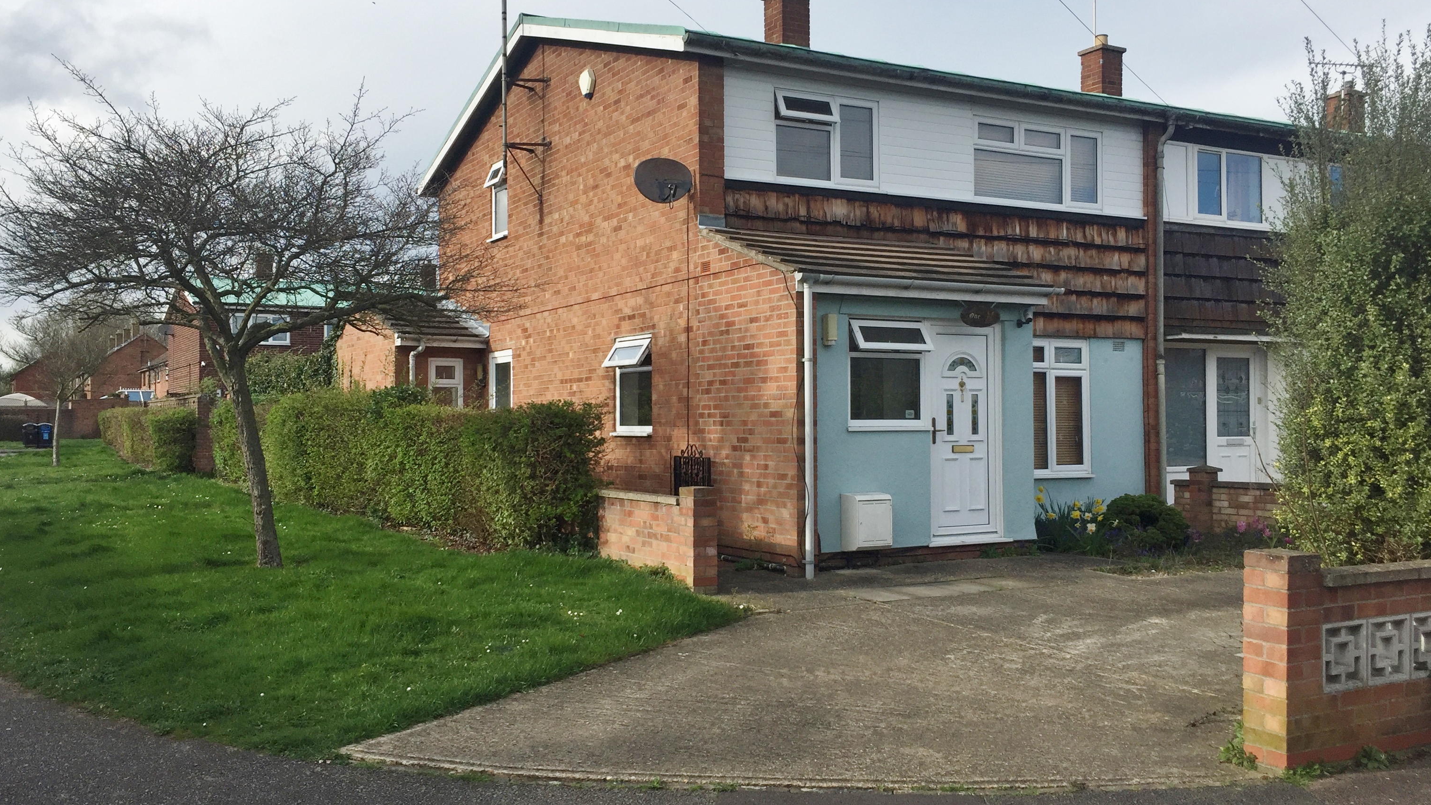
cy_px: 398
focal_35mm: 34
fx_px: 1290
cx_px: 722
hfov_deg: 58.0
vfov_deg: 34.7
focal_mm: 4.15
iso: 32
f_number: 2.2
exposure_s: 1/1464
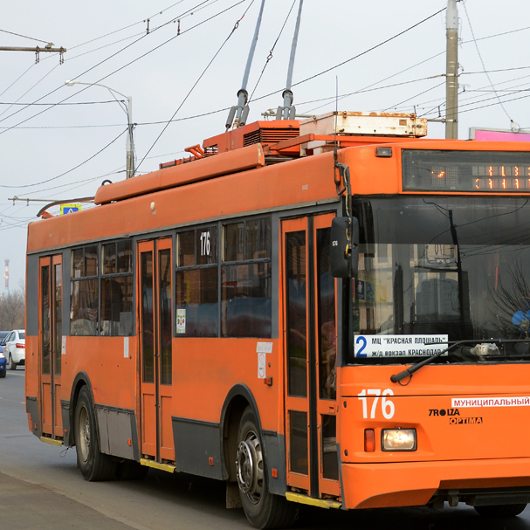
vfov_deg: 14.4
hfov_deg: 14.4
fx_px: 2096
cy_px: 240
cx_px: 388
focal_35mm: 121
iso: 200
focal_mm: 48
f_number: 5.6
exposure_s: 1/320
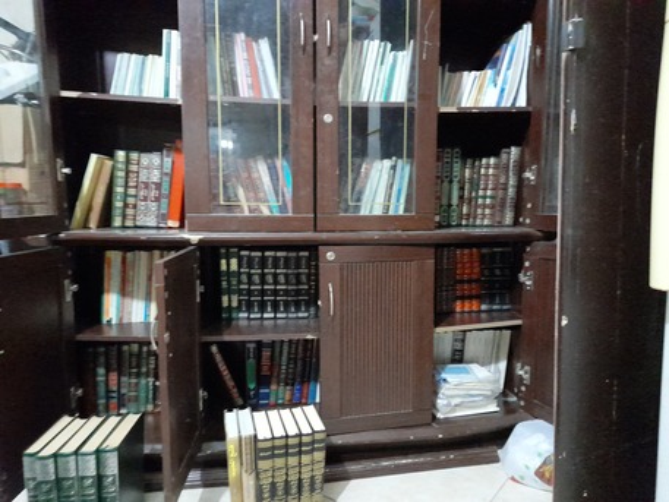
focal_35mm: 25
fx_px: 483
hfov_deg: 69.4
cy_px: 251
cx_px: 334
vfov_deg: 54.9
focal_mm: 4.6
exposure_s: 1/17
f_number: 2
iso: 1600
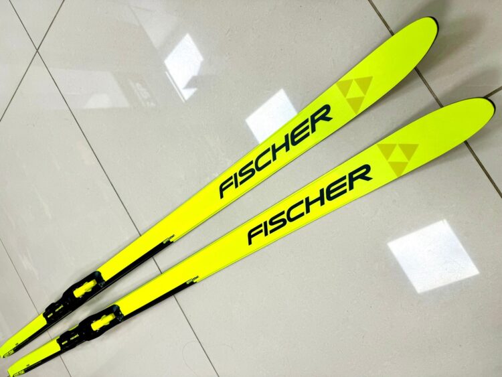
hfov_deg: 71.6
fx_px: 348
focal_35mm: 24
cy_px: 188
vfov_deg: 56.8
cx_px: 251
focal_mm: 6.76
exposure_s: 1/100
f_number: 1.78
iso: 100
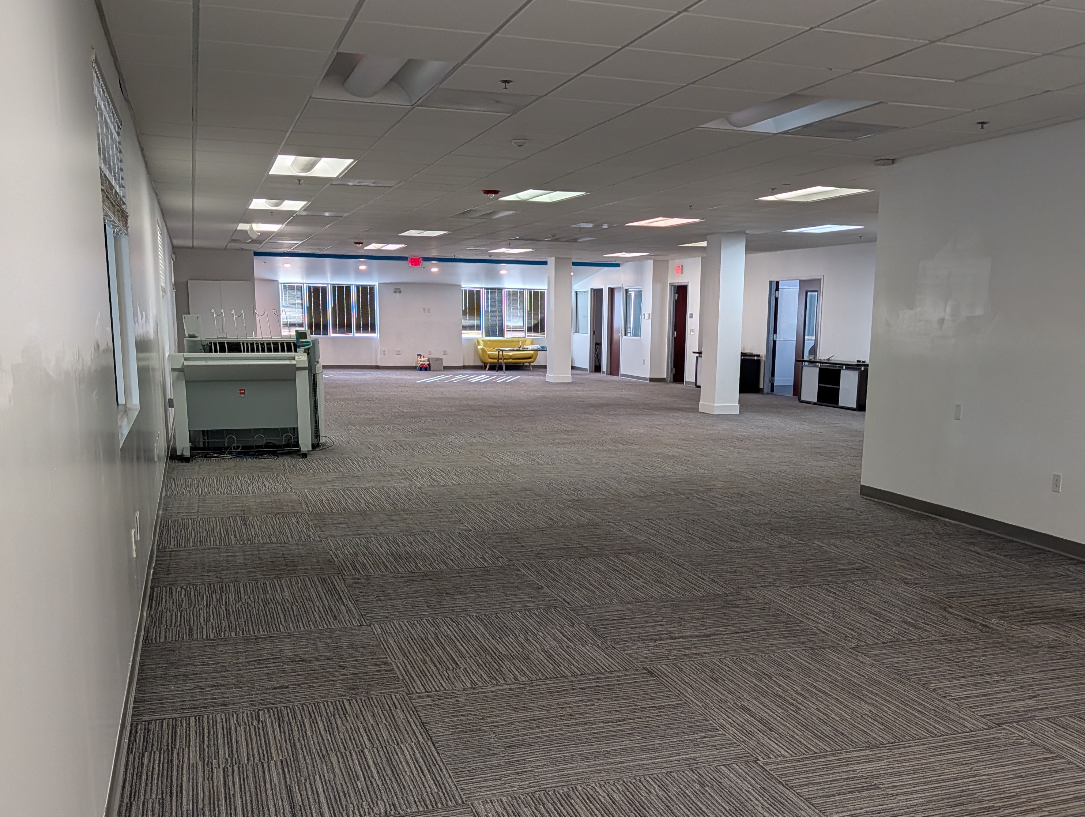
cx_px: 595
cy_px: 501
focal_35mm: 33
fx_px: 1036
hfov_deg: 55.2
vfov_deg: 42.8
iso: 42
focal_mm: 6.9
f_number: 1.68
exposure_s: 1/60
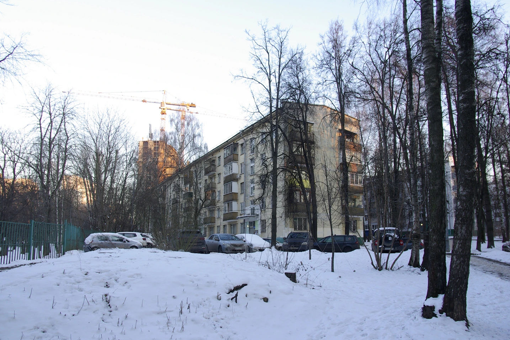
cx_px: 244
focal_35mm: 22
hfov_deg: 78.5
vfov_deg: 57.2
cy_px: 171
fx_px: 312
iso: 100
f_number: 5.6
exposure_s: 1/20
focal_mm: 14
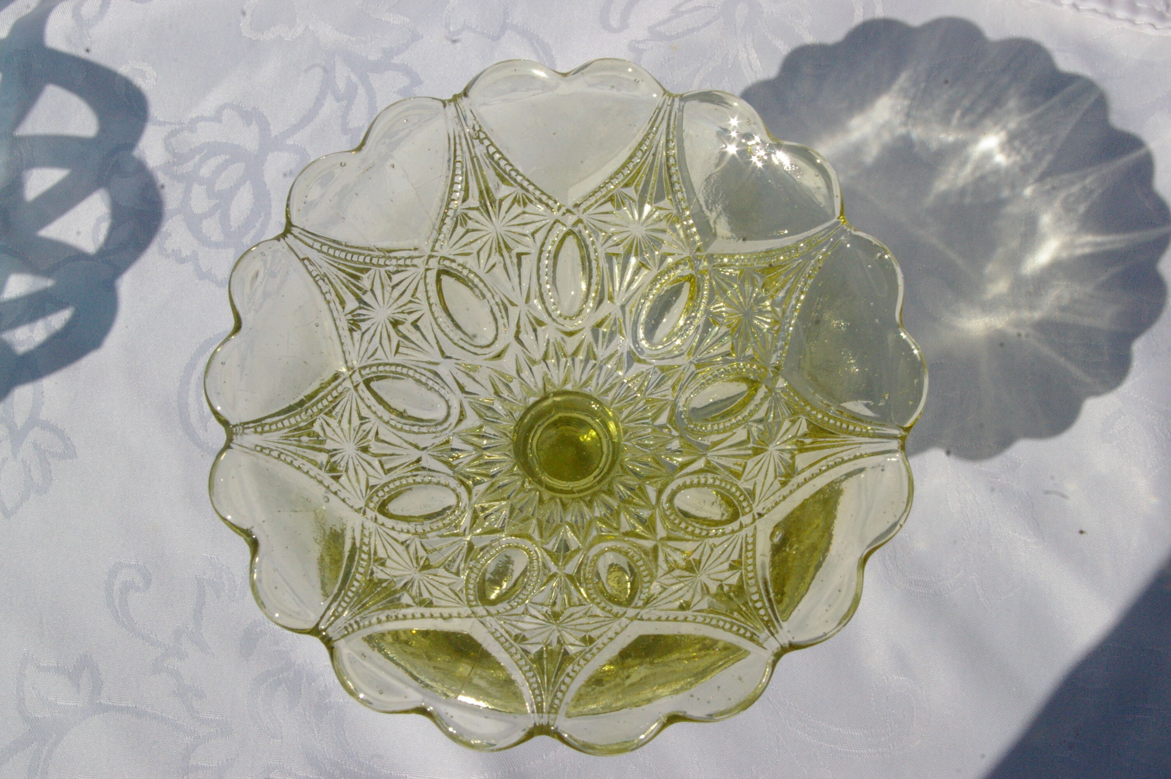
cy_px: 390
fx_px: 1267
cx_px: 586
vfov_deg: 34.1
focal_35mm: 39
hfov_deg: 49.6
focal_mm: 26
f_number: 19
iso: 1600
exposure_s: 1/1500
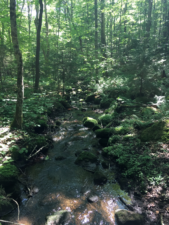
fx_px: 189
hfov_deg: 48.2
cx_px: 84
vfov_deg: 61.7
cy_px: 112
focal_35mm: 29
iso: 25
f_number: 2.2
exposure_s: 1/30
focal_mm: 4.15
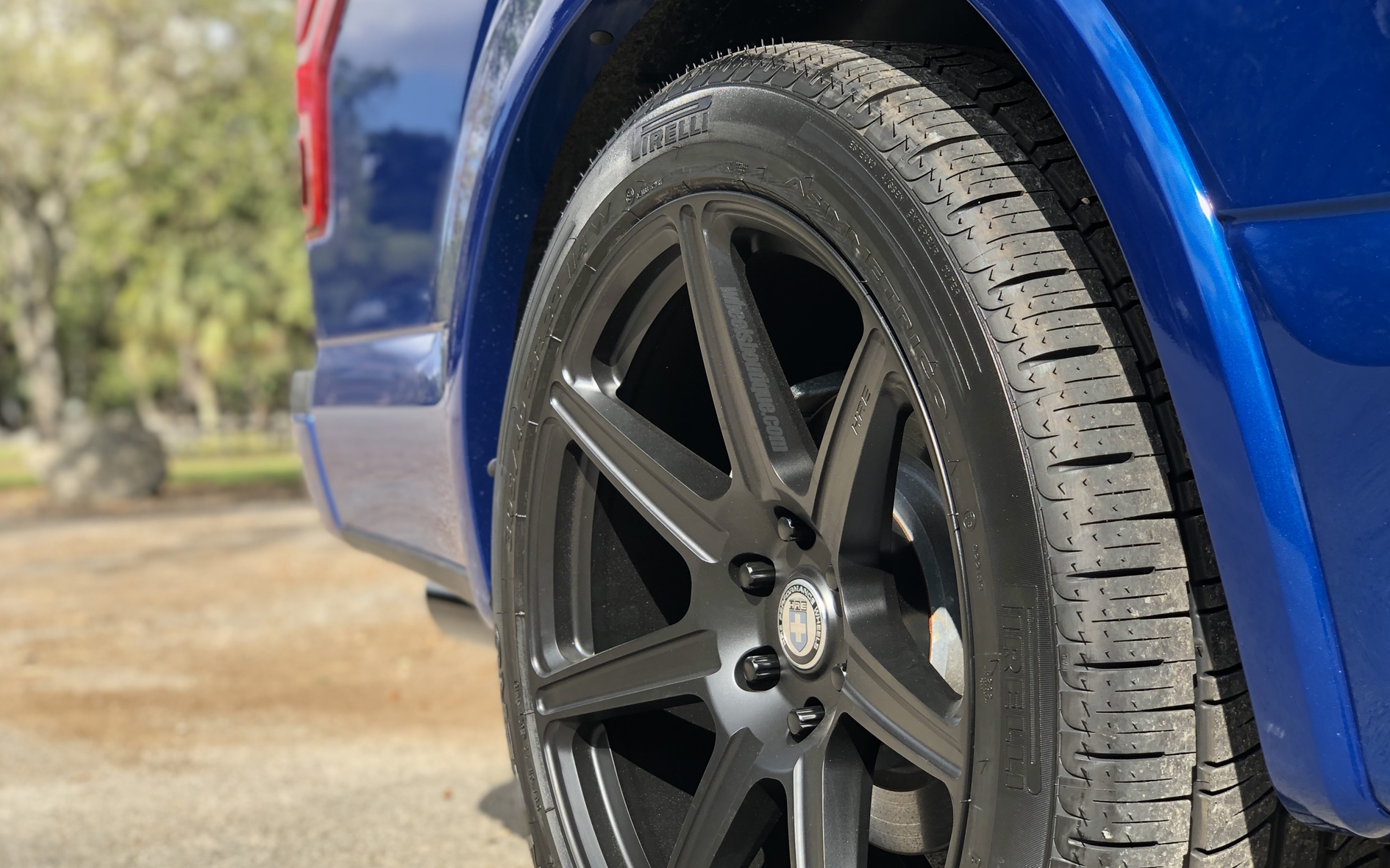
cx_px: 699
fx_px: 2121
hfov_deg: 36.3
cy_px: 442
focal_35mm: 56
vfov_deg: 23.1
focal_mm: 6
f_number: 2.4
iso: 16
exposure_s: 1/282
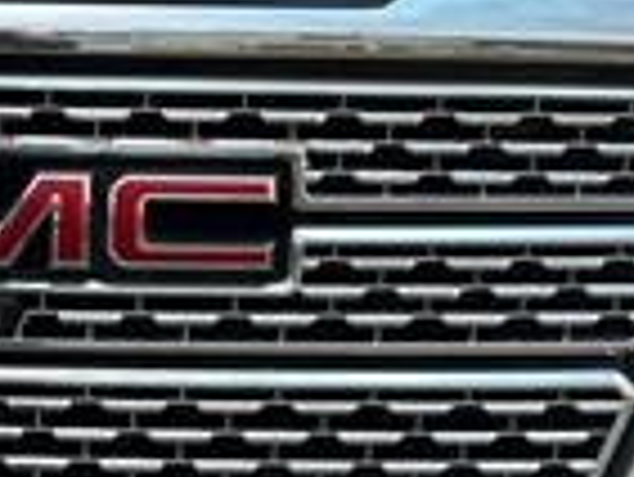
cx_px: -85
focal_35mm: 118
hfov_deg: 16.1
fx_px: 2163
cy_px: 346
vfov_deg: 12.5
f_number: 1.5
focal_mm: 5.7
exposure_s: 1/102
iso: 125
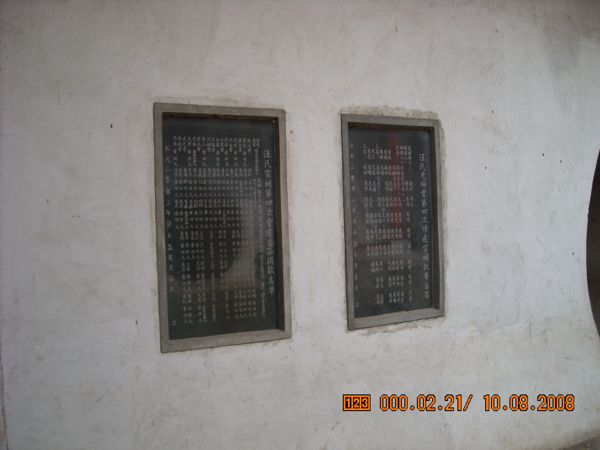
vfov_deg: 40.7
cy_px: 225
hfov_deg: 52.6
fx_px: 607
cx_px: 300
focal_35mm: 35
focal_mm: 5.7
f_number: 2.8
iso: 64
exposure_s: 1/239
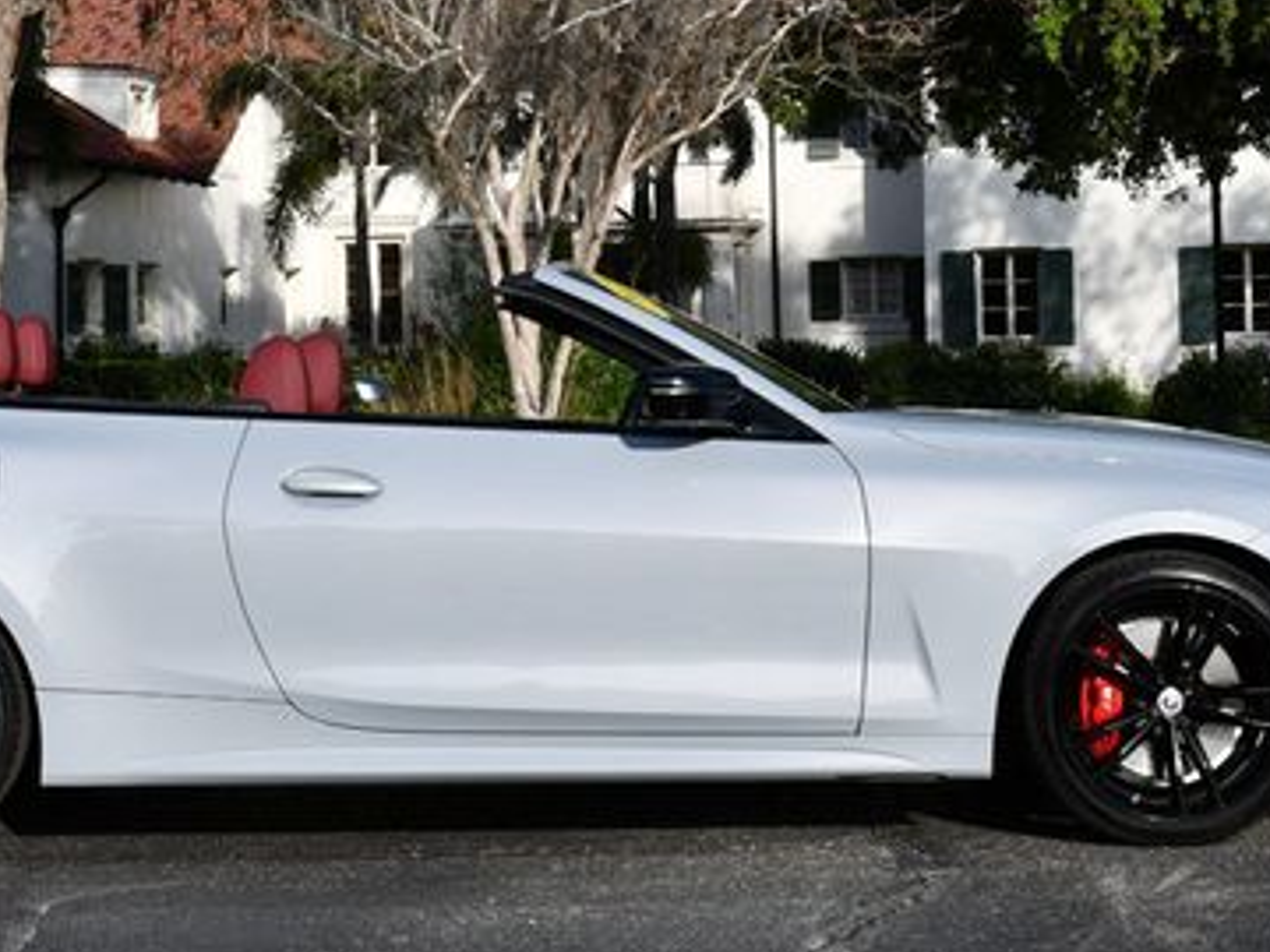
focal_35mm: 89
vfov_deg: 16.5
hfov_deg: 22.0
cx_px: 473
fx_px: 3265
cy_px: 264
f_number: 8
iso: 100
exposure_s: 1/250
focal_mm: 26
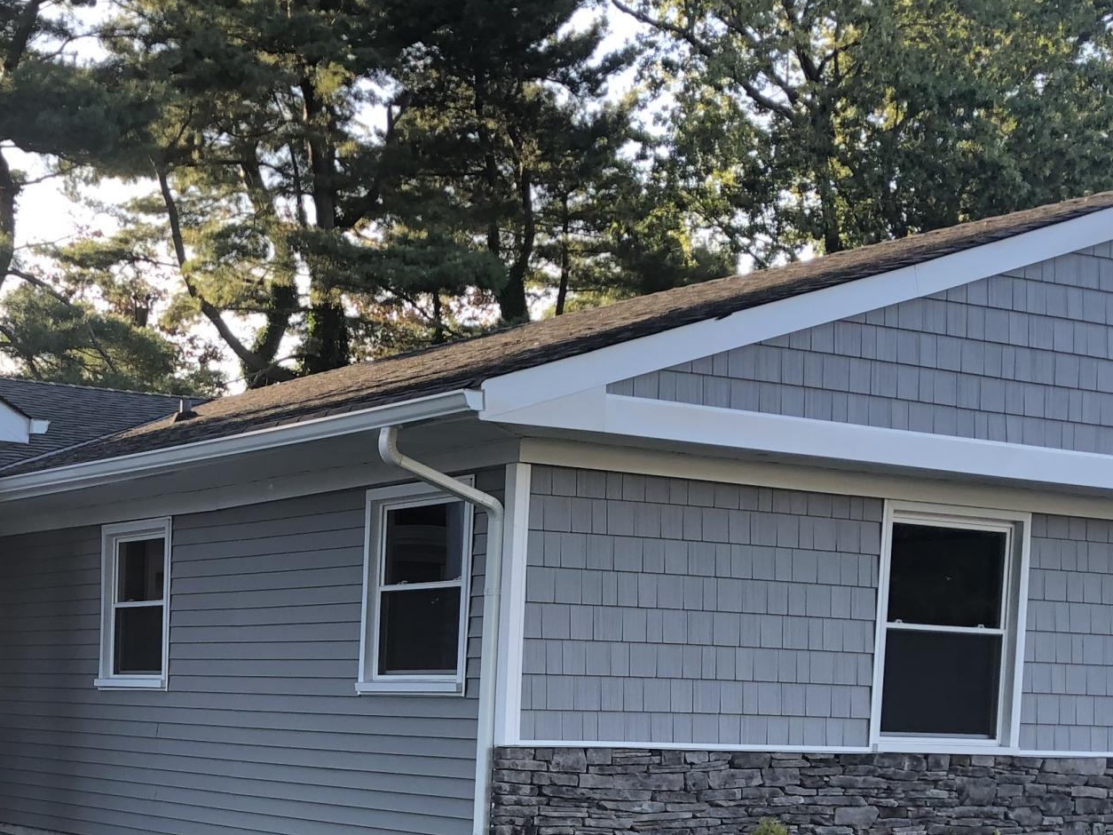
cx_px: 215
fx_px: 2154
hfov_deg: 28.3
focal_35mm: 67
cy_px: 911
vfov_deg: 20.9
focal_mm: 3.99
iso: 25
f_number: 1.8
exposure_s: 1/120
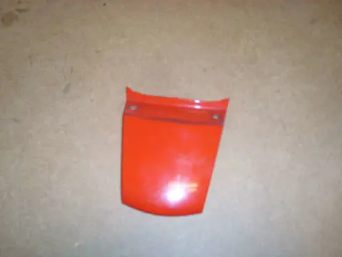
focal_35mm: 35
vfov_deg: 40.7
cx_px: 171
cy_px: 128
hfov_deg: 52.6
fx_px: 346
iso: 50
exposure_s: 1/30
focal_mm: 5.8
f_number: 2.8
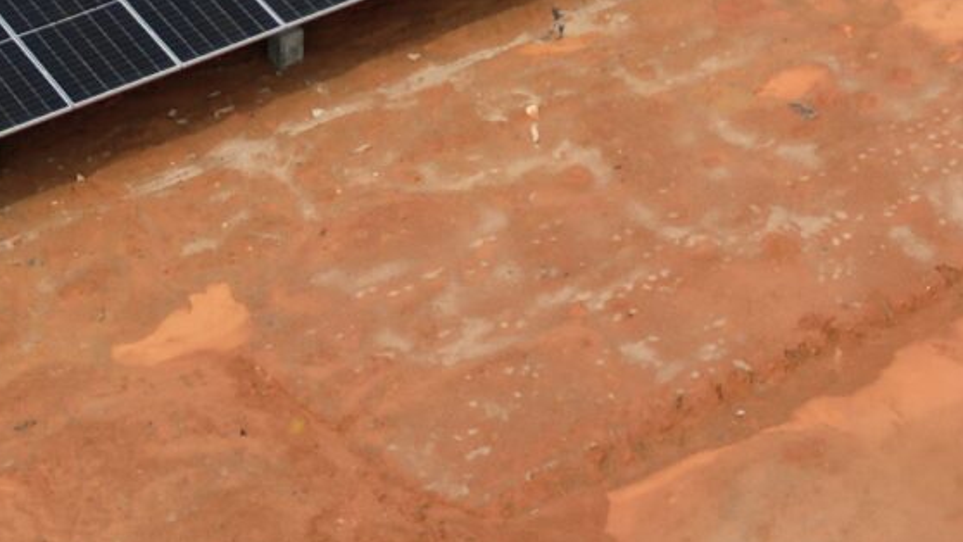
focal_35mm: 120
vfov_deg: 8.6
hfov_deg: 17.9
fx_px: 3064
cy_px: -1039
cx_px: 497
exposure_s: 1/4000
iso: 110
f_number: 1.7
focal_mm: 6.72
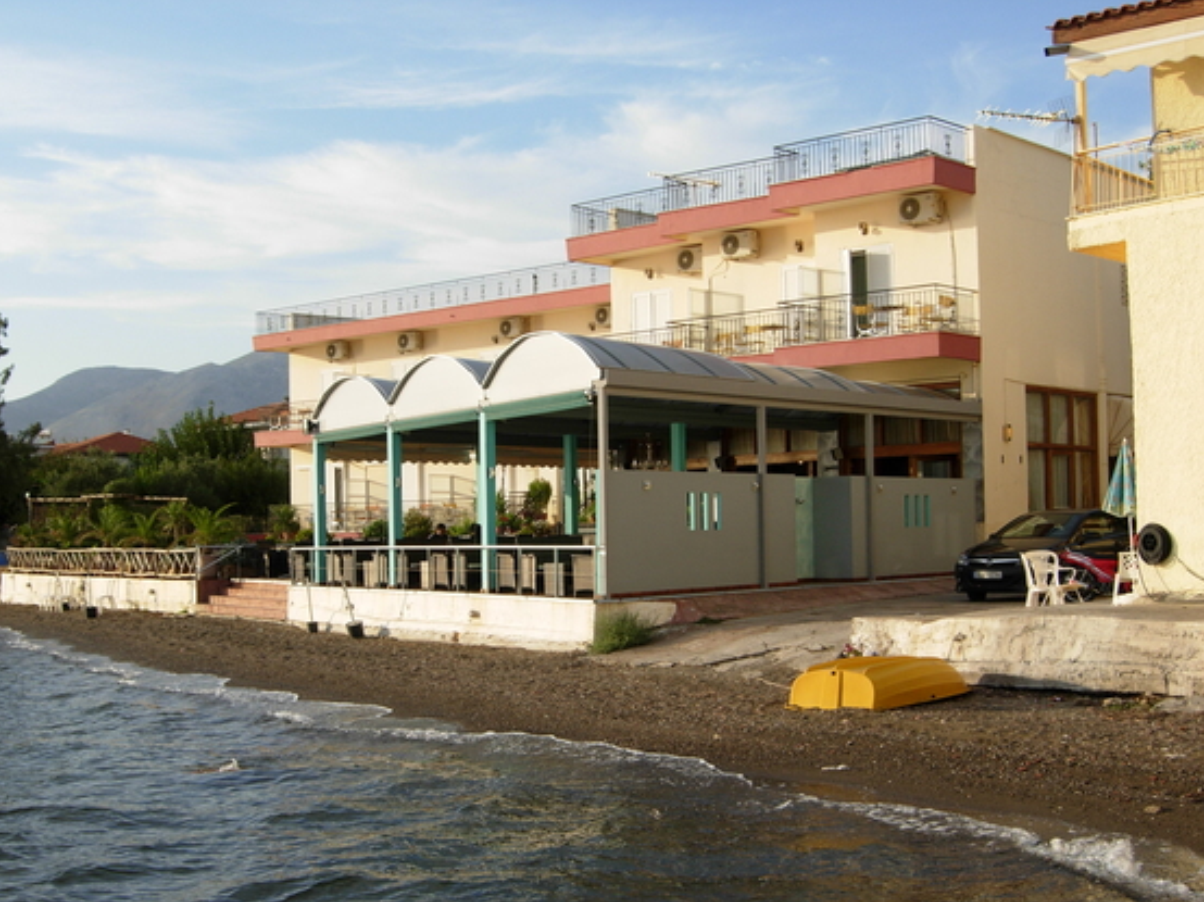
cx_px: 569
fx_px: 1808
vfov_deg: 28.0
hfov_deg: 36.8
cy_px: 487
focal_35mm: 52
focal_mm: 10.1
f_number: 4.9
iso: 50
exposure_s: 1/296
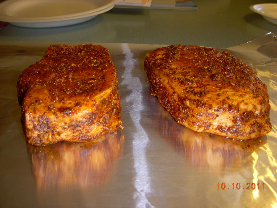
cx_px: 138
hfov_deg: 49.0
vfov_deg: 37.7
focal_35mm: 38
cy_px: 104
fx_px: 304
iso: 100
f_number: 3.3
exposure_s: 1/30
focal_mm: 6.3
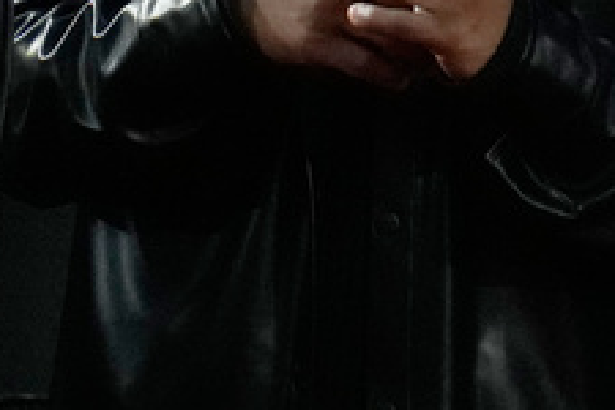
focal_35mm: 2736
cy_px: -447
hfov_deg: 0.8
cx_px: 836
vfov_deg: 0.5
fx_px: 46736
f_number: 2.8
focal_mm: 400
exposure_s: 1/1000
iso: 6400
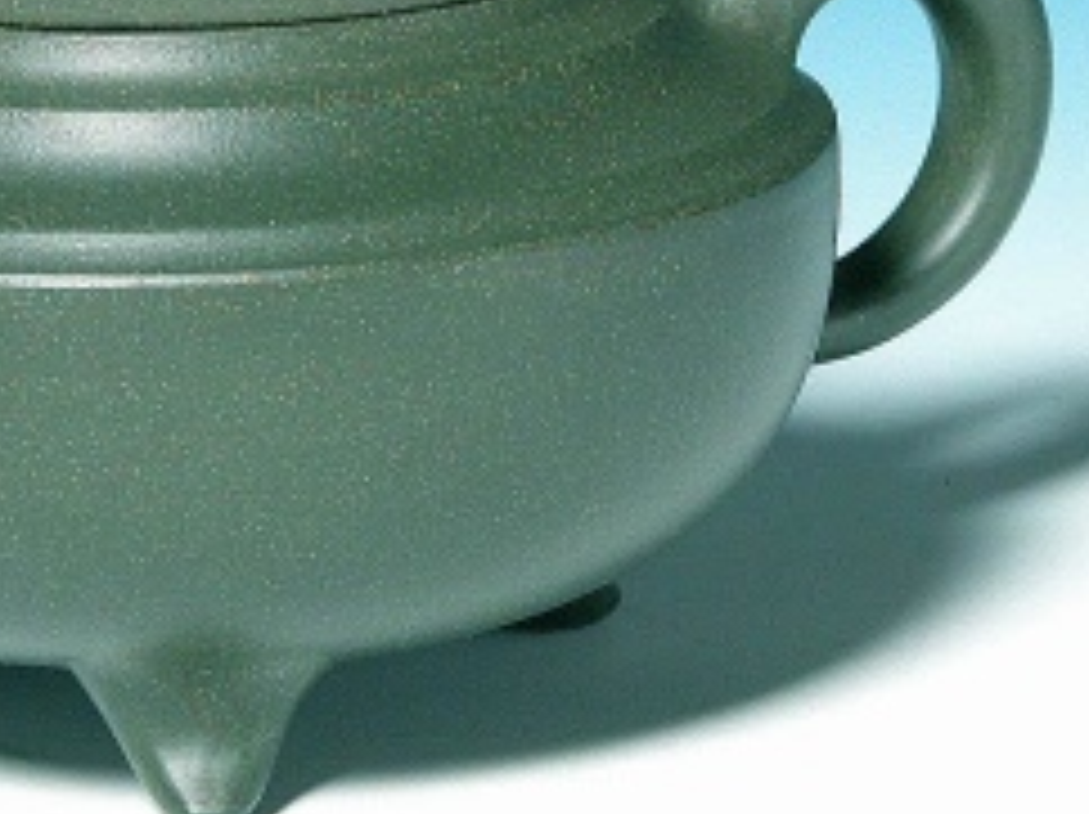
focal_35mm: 286
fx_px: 8988
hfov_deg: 6.9
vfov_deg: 5.2
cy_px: 243
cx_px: 207
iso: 364
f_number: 8
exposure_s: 1/4.3
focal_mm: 44.7
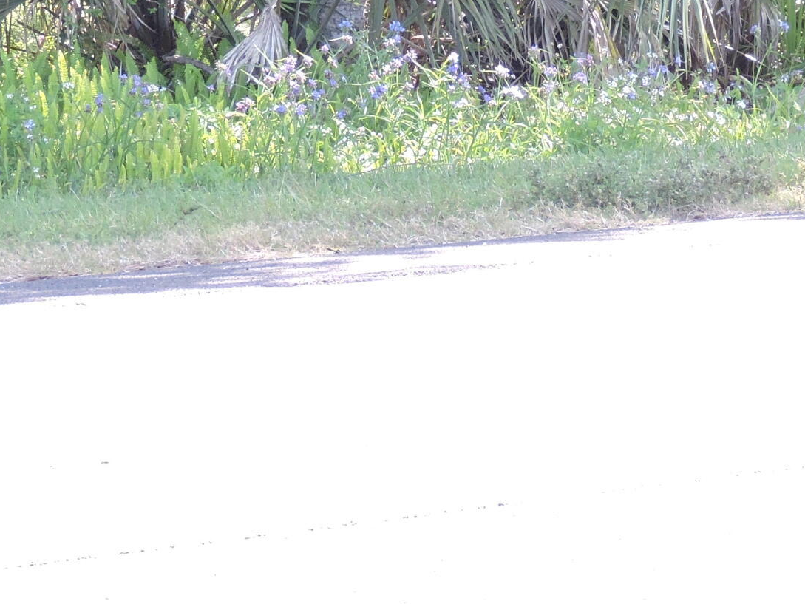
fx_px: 5768
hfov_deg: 8.0
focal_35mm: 248
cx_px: 432
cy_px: 78
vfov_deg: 6.0
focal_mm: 16.1
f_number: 4.1
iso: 200
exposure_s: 1/100
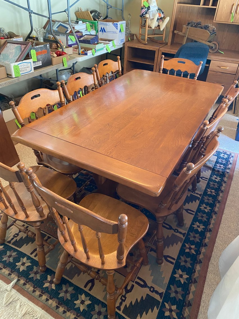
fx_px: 239
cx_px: 120
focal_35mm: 26
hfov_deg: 53.1
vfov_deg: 67.3
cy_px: 160
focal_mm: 4.25
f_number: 1.8
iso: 320
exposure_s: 1/60
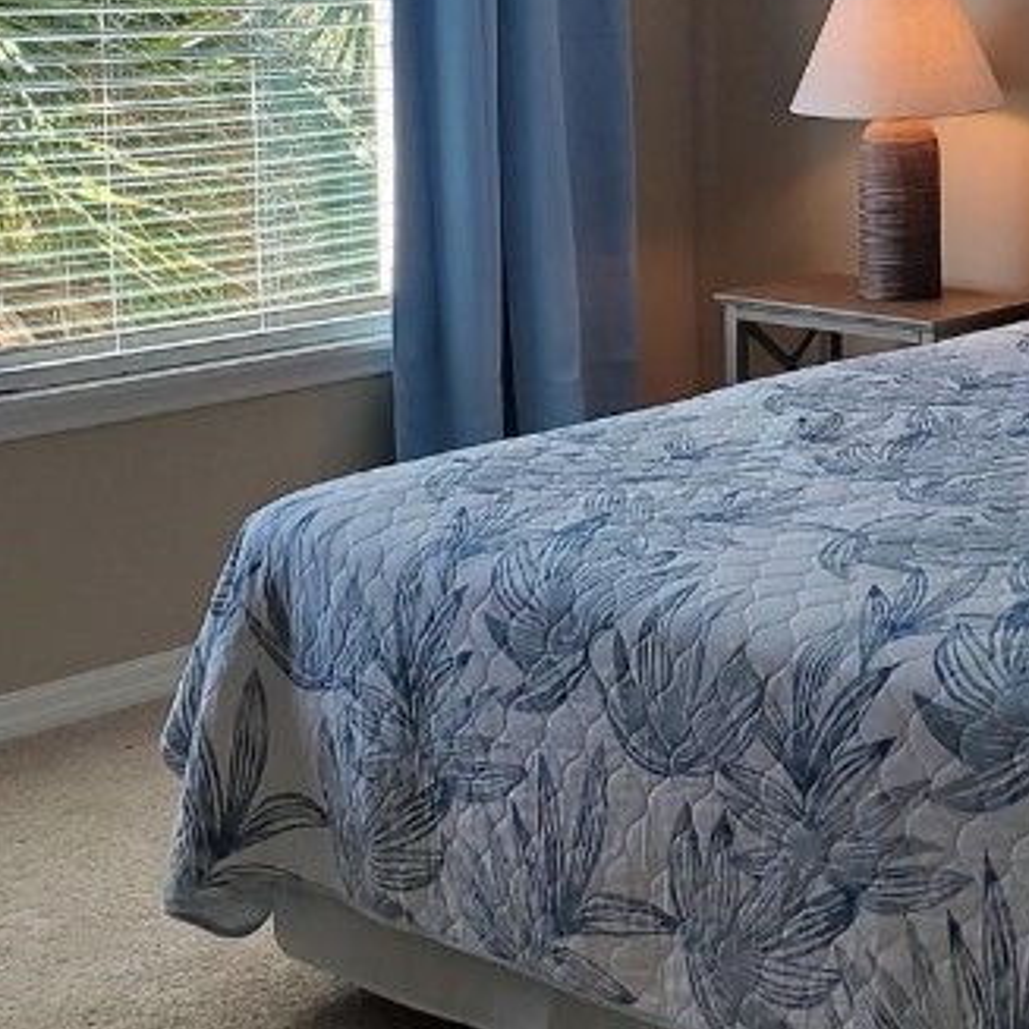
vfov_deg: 23.6
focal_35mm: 72
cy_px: 201
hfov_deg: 23.3
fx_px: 2421
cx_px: 947
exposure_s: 1/120
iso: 64
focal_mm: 4.3
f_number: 2.4
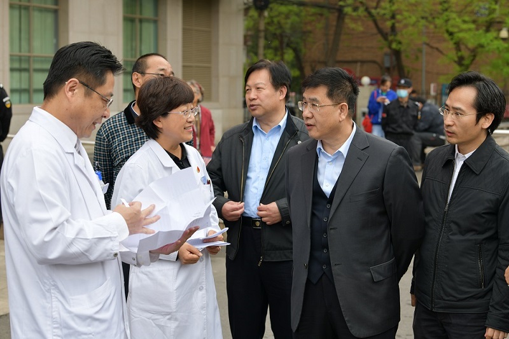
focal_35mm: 70
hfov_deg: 28.8
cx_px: 254
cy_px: 170
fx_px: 989
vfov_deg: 19.4
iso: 200
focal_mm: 70
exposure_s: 1/320
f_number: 5.6
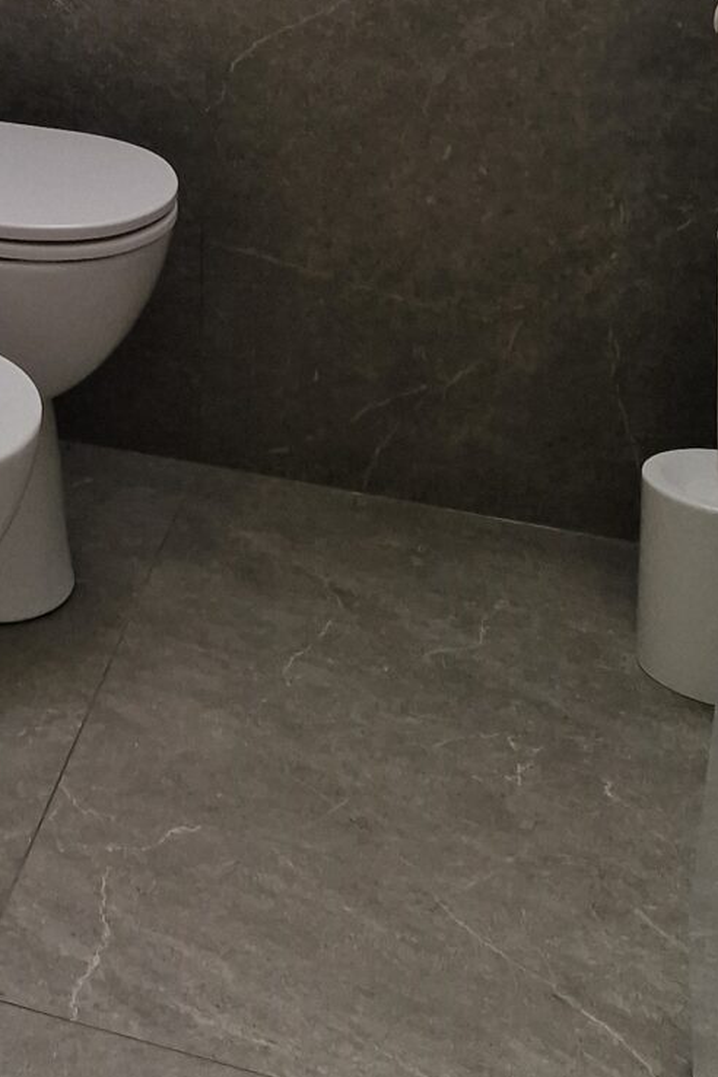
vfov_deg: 21.8
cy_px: -360
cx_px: -630
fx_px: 2483
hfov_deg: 14.3
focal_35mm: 83
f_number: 1.8
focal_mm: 6.4
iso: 64
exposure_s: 1/180
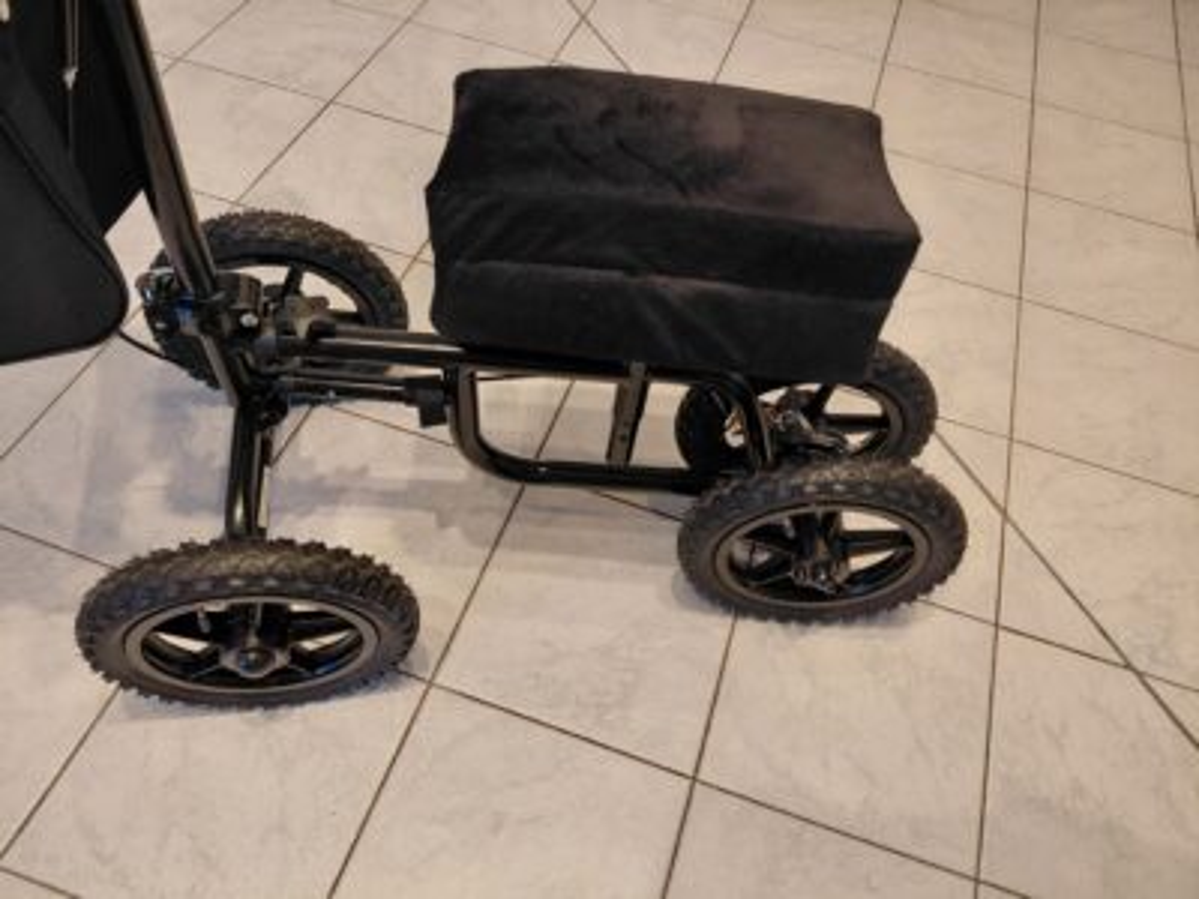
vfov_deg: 54.9
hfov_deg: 69.4
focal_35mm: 25
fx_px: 866
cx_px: 600
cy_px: 450
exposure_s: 1/50.1
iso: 320
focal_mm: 4.69
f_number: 1.8
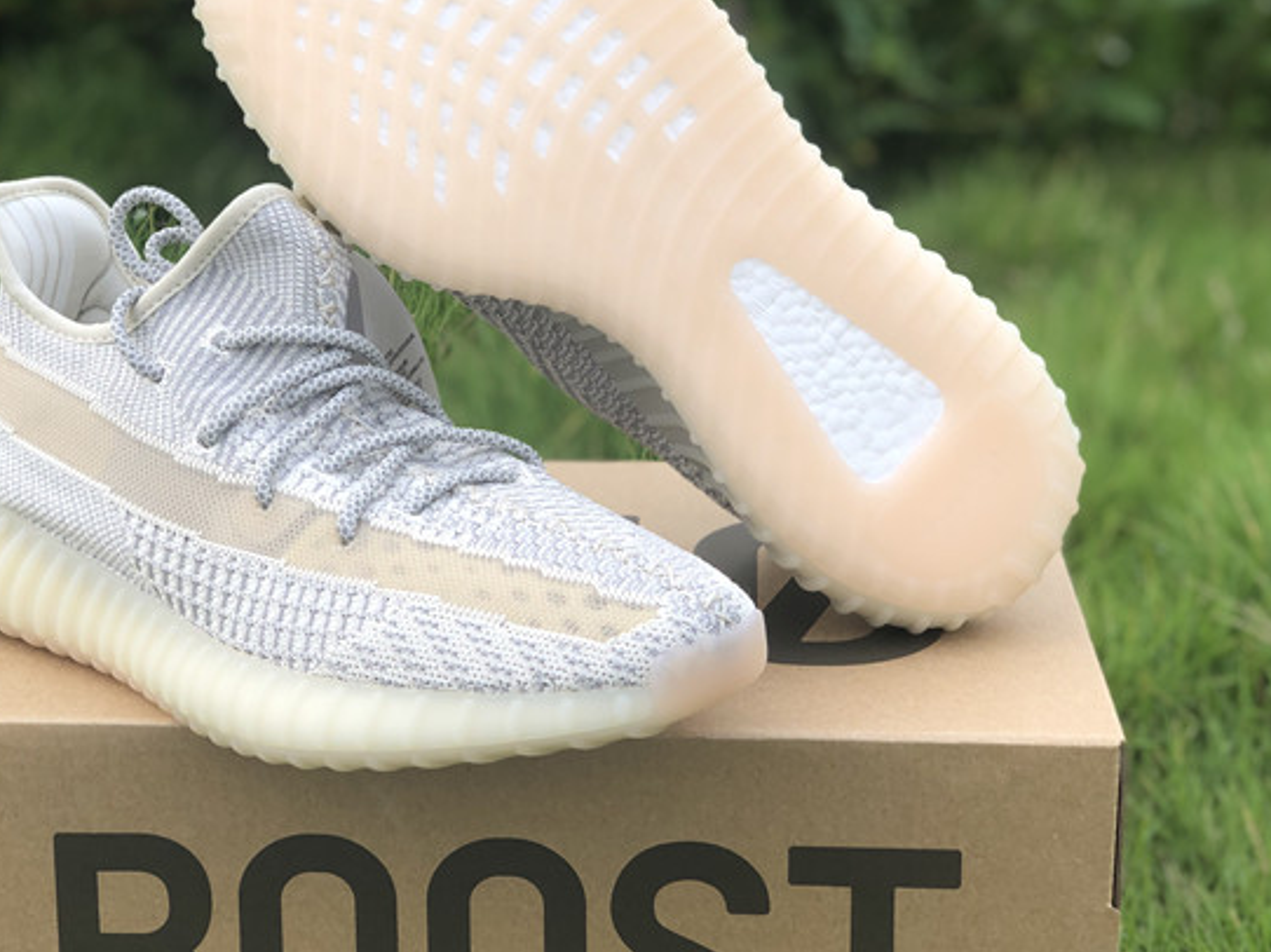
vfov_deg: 20.7
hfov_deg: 27.4
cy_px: 421
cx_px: 514
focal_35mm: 71
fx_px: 2606
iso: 16
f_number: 2.4
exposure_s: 1/304
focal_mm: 6
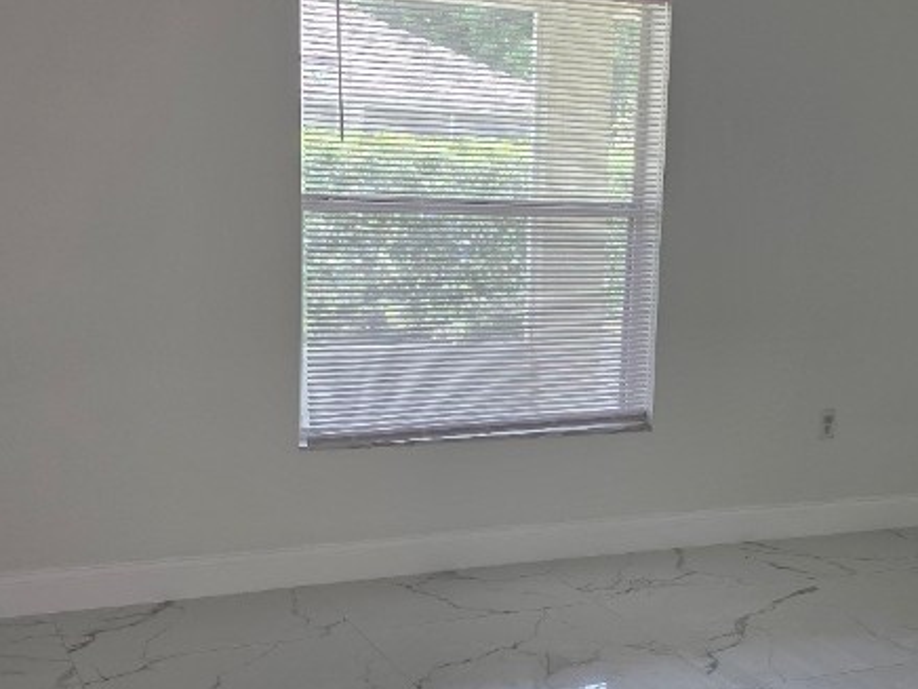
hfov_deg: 35.4
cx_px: 571
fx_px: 1432
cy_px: 421
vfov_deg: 27.0
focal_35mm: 54
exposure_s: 1/120
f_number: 1.7
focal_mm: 6.3
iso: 100
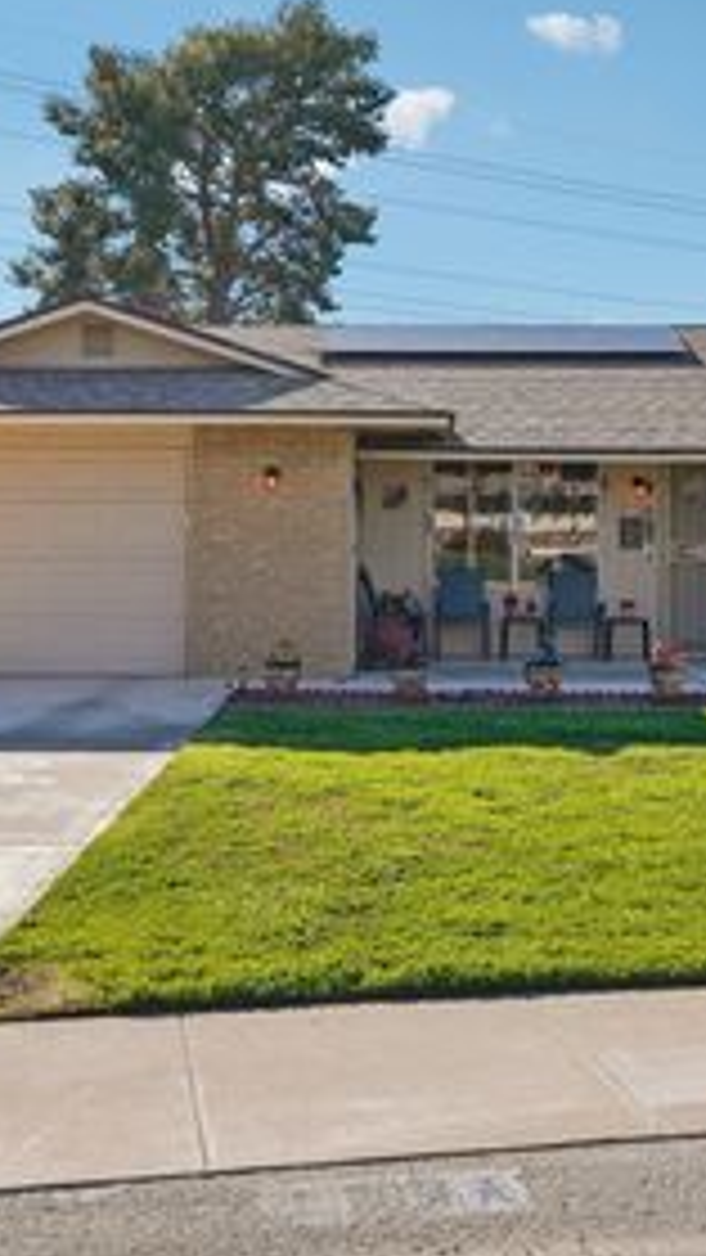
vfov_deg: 45.3
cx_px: 391
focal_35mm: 45
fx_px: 1497
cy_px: 538
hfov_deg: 26.5
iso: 400
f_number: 8
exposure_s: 1/1000
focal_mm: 24
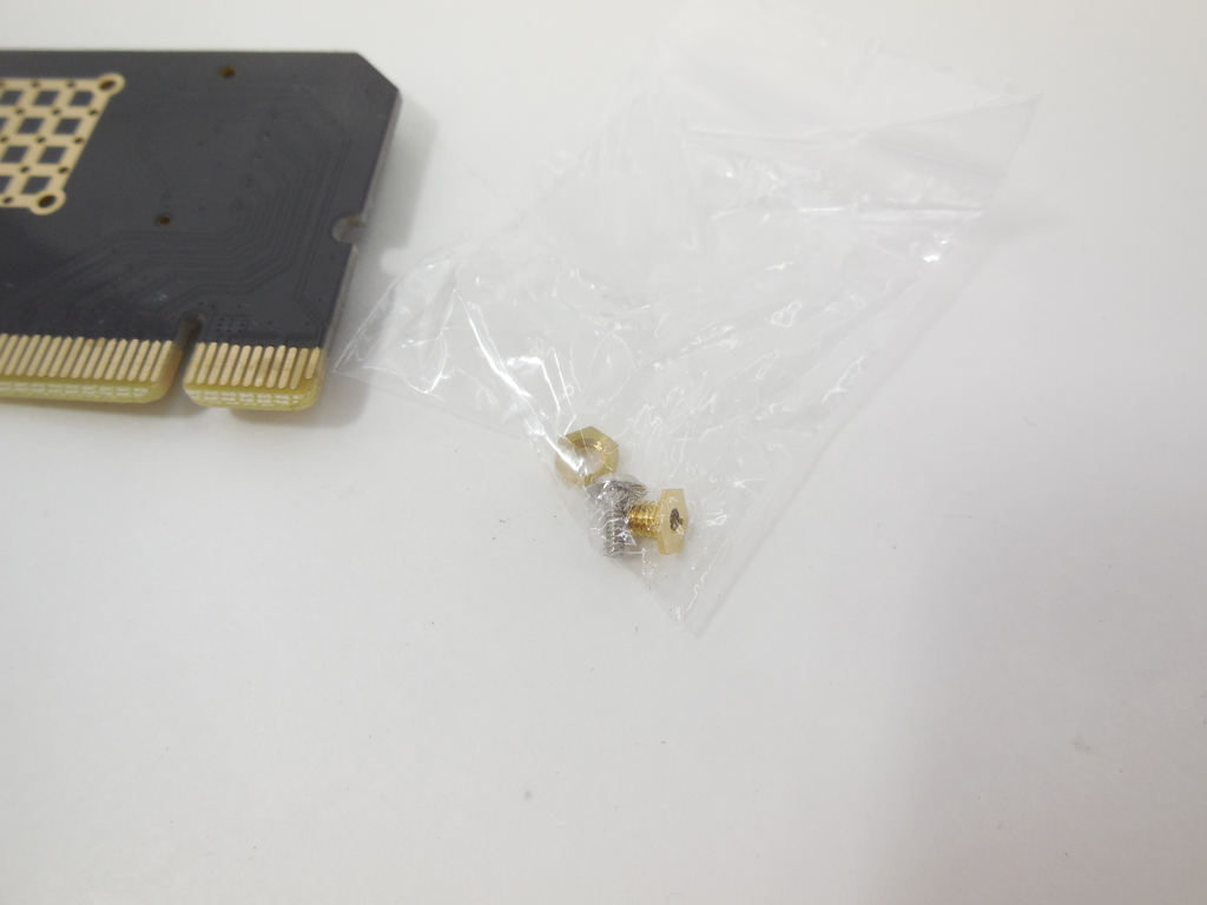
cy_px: 452
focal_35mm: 25
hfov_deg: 69.4
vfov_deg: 54.9
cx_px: 604
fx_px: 872
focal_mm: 4.5
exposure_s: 1/80
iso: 125
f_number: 3.1
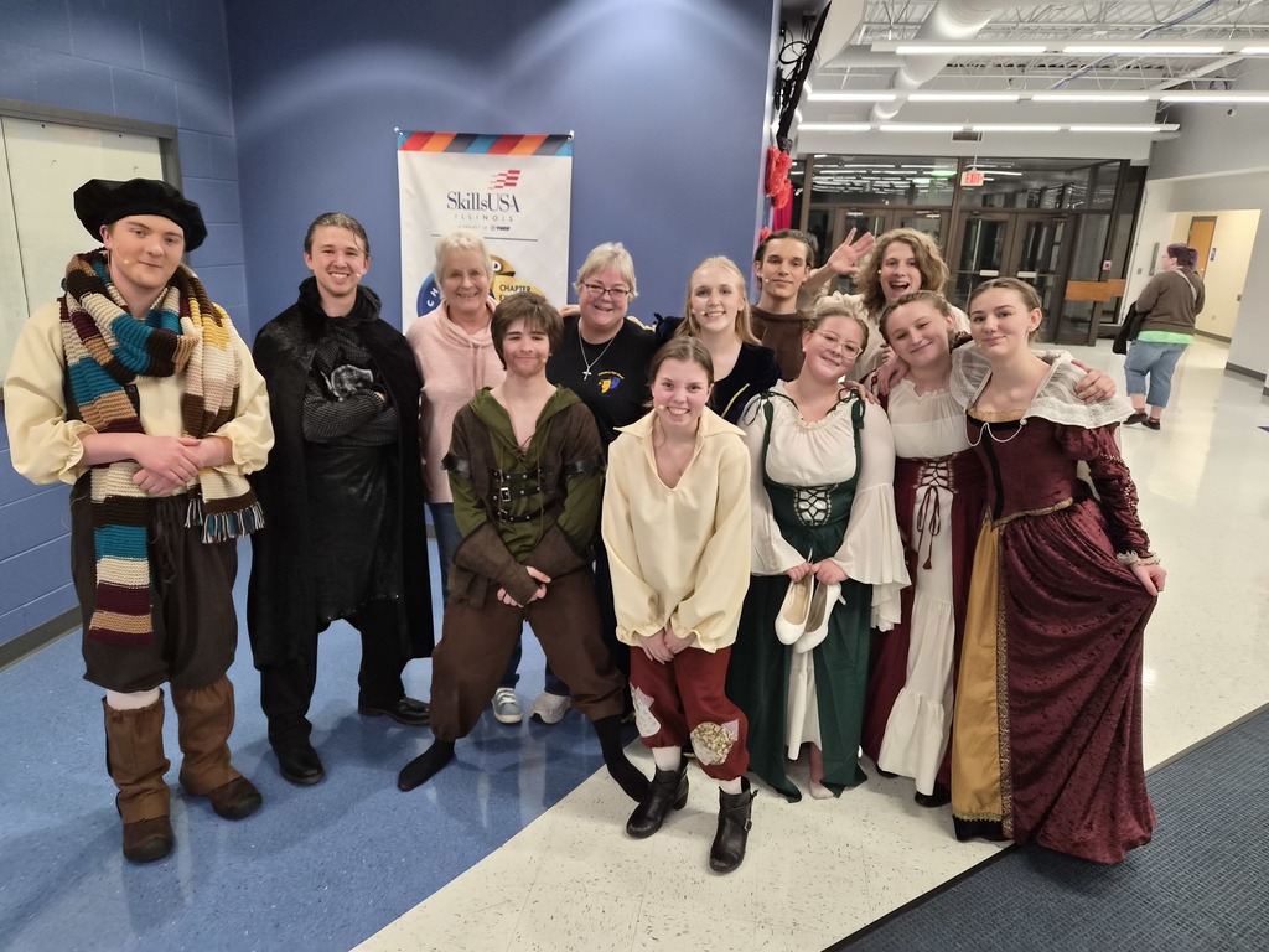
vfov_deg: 58.9
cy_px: 476
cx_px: 634
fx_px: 843
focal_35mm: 23
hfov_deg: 73.9
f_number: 1.8
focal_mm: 5.4
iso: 500
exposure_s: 1/120
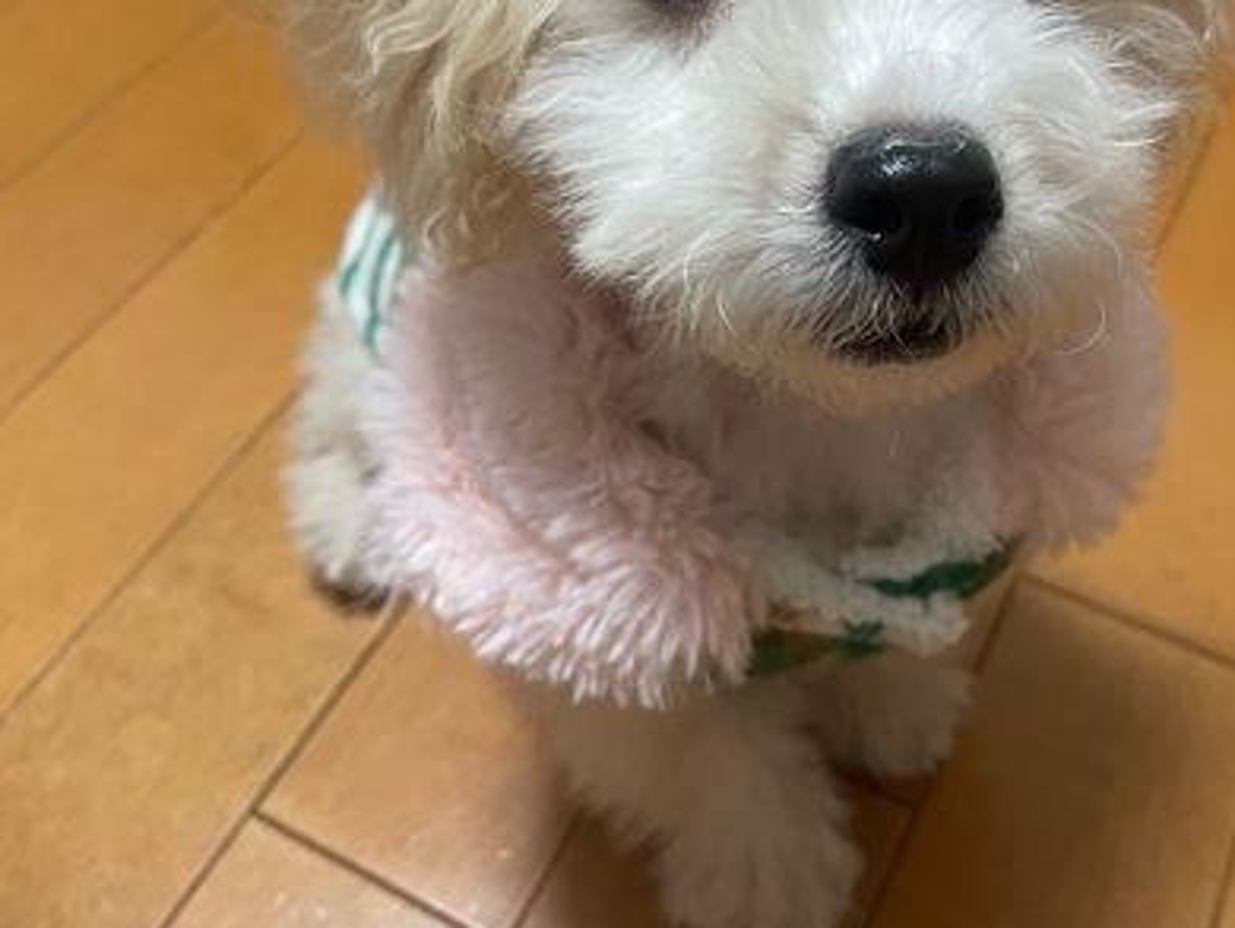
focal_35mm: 40
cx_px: 773
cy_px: 282
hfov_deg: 46.4
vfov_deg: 35.5
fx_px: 1428
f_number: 1.6
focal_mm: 4.2
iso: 200
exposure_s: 1/60
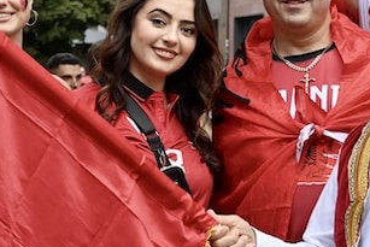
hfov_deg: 13.7
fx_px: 1542
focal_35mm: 150
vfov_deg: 9.2
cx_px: 224
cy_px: 105
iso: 100
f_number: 4.5
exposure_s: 1/100
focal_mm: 45
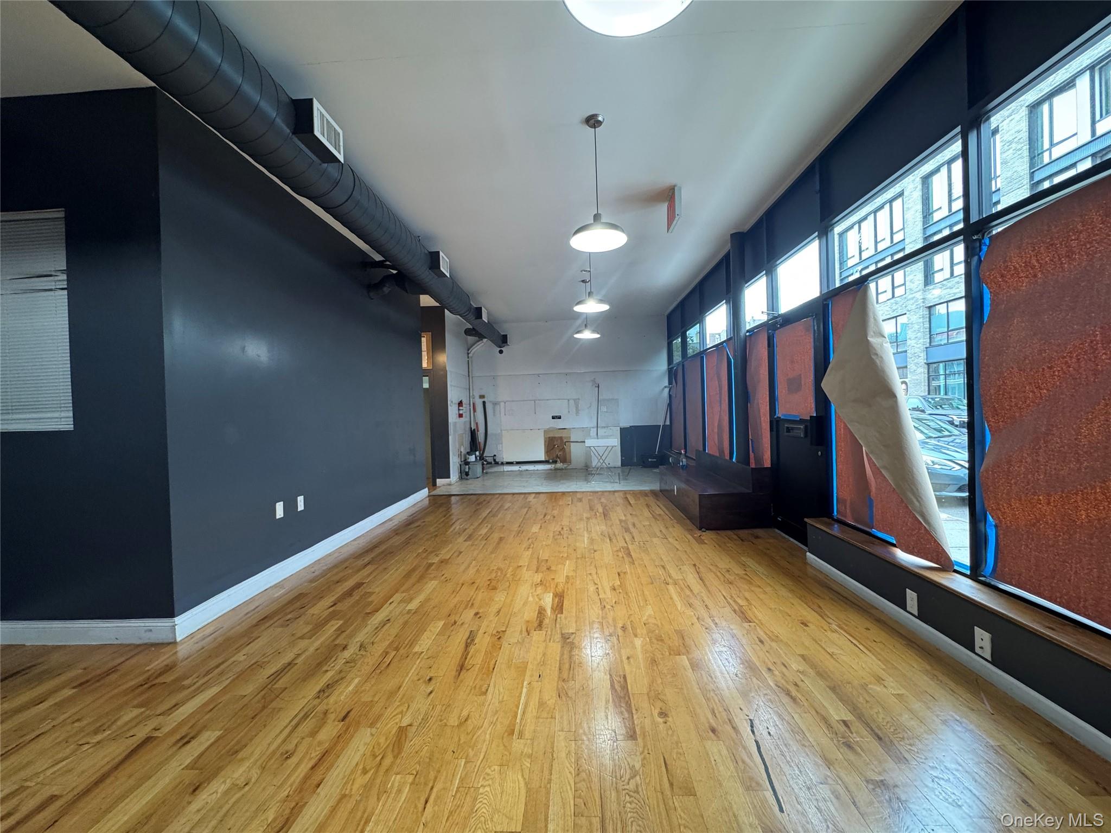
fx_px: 449
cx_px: 556
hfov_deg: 102.1
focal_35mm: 14
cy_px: 416
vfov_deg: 85.7
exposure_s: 1/60
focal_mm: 2.22
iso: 200
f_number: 2.2
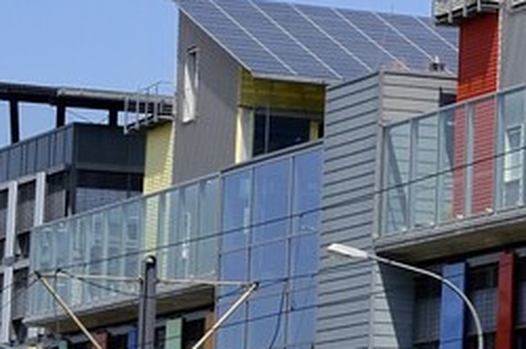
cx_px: 1591
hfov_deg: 8.1
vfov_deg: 6.3
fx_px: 3181
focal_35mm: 218
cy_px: 55
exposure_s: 1/320
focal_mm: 34
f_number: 11
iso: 200
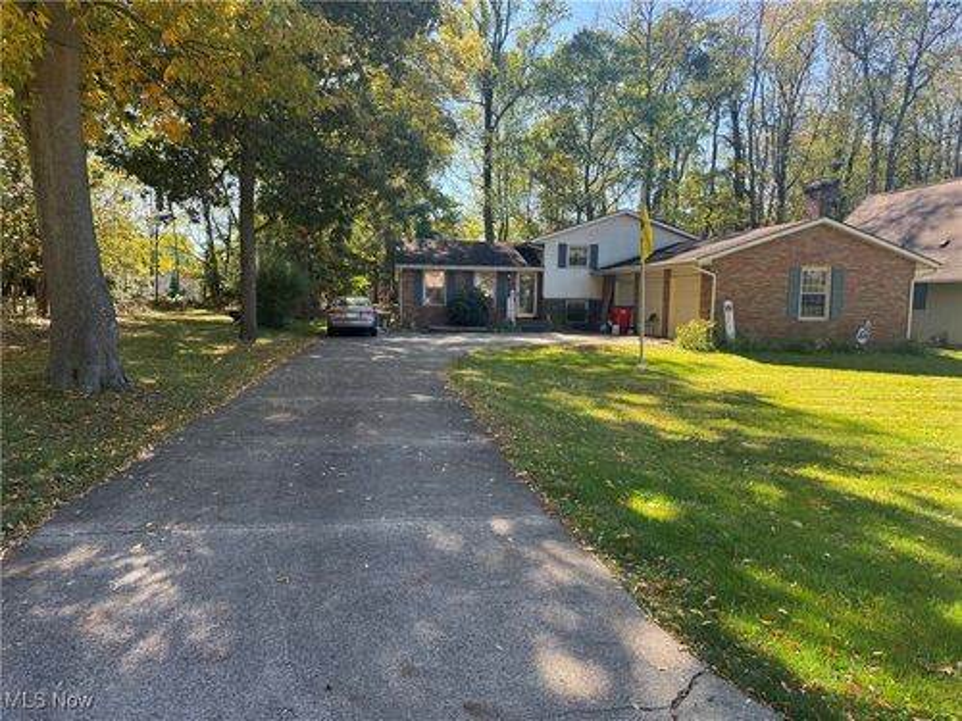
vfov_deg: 56.8
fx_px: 667
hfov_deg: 71.6
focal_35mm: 24
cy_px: 360
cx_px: 481
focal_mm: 6.76
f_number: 1.78
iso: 80
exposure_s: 1/518
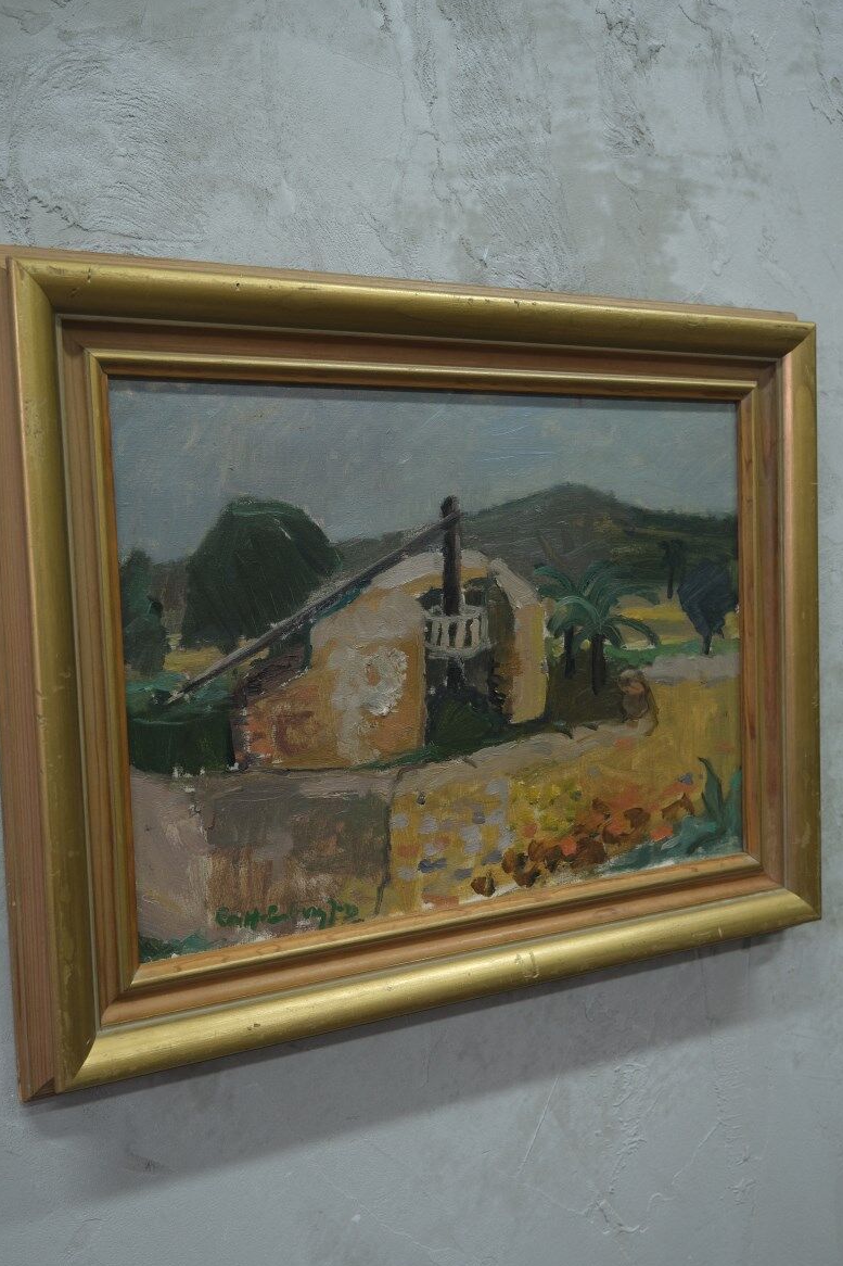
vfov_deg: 53.1
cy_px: 666
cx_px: 386
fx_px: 1265
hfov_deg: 36.8
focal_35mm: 36
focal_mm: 22.3
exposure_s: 1/30
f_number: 4
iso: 1000
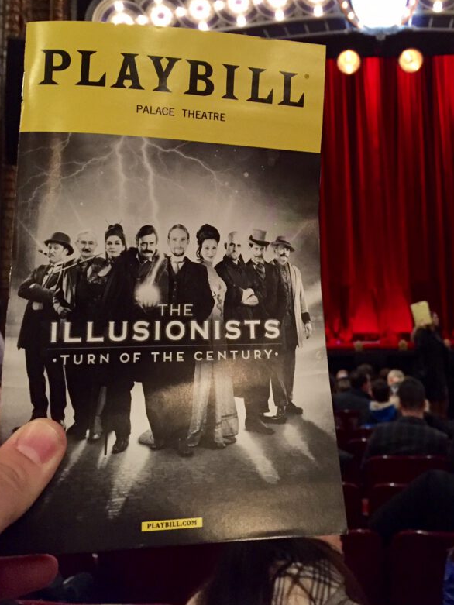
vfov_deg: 48.3
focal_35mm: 38
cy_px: 215
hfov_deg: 37.5
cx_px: 278
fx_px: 664
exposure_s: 1/15
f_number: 2.2
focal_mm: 4.15
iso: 320
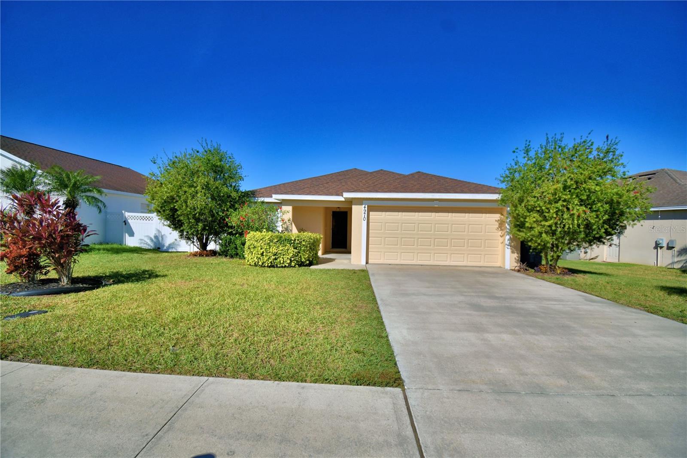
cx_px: 344
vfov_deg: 77.3
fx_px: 286
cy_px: 229
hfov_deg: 100.4
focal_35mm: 15
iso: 100
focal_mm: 10
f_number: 4.5
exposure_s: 1/3200
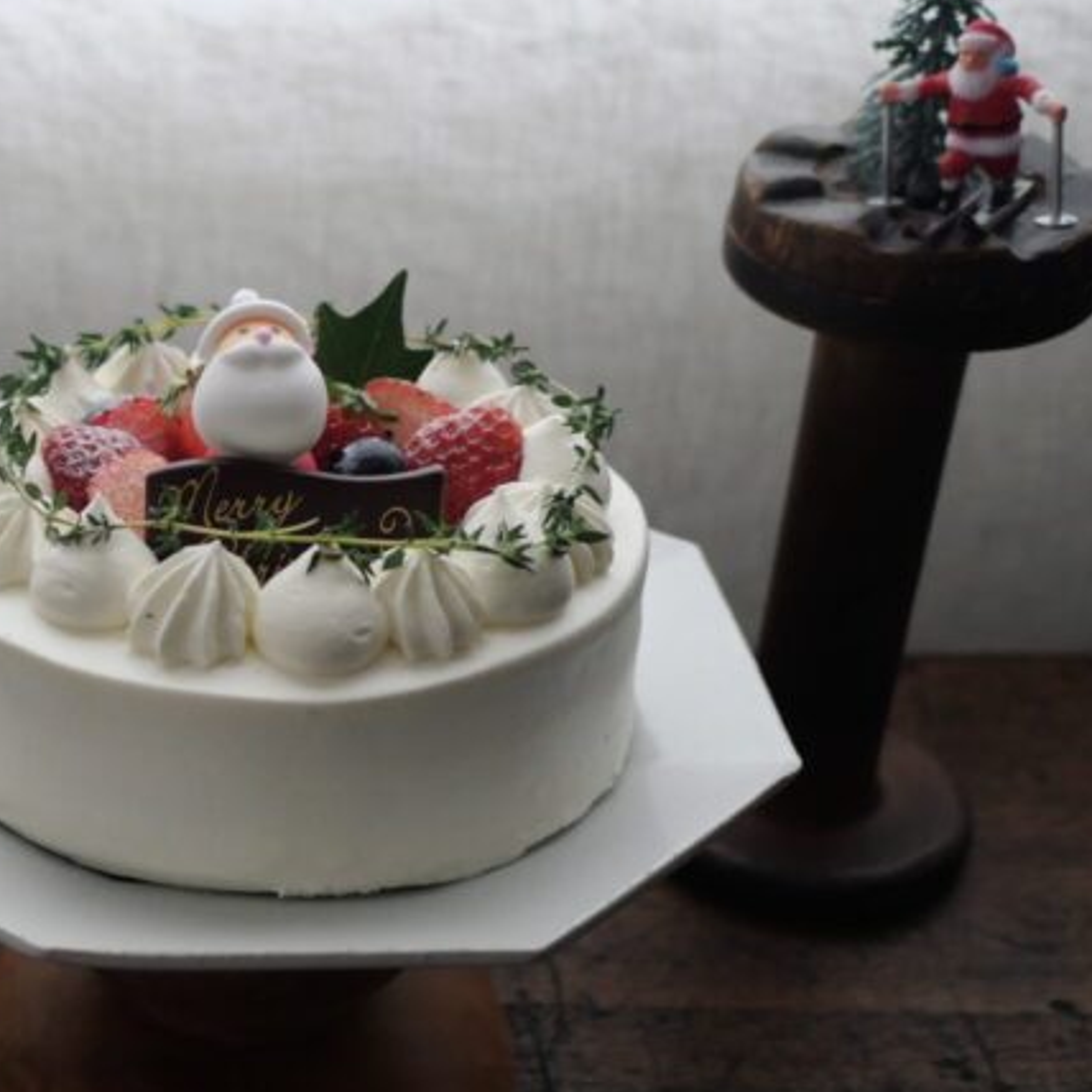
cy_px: 667
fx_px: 2248
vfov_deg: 27.2
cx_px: -82
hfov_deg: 25.5
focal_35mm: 63
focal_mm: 15
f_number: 1.7
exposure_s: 1/60
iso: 800
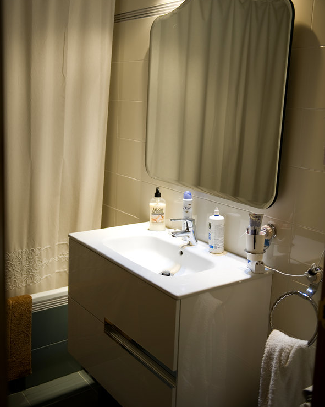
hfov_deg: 37.3
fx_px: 481
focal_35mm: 40
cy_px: 183
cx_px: 162
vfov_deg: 45.7
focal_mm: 35
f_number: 2.8
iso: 200
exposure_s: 1/30
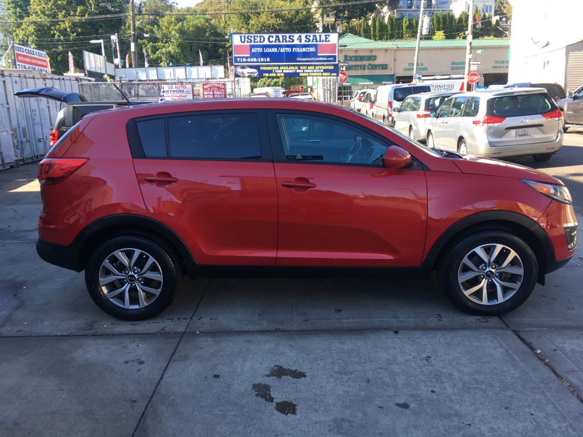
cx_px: 292
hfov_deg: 61.7
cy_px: 218
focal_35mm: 29
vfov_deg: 48.2
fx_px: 488
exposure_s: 1/218
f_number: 2.2
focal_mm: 4.15
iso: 25
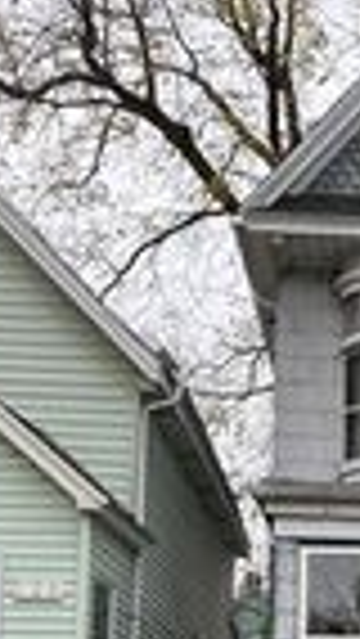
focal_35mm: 92
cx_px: 554
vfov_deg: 22.5
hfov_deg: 12.5
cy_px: 596
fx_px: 1559
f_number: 1.78
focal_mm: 6.76
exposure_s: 1/598
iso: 80
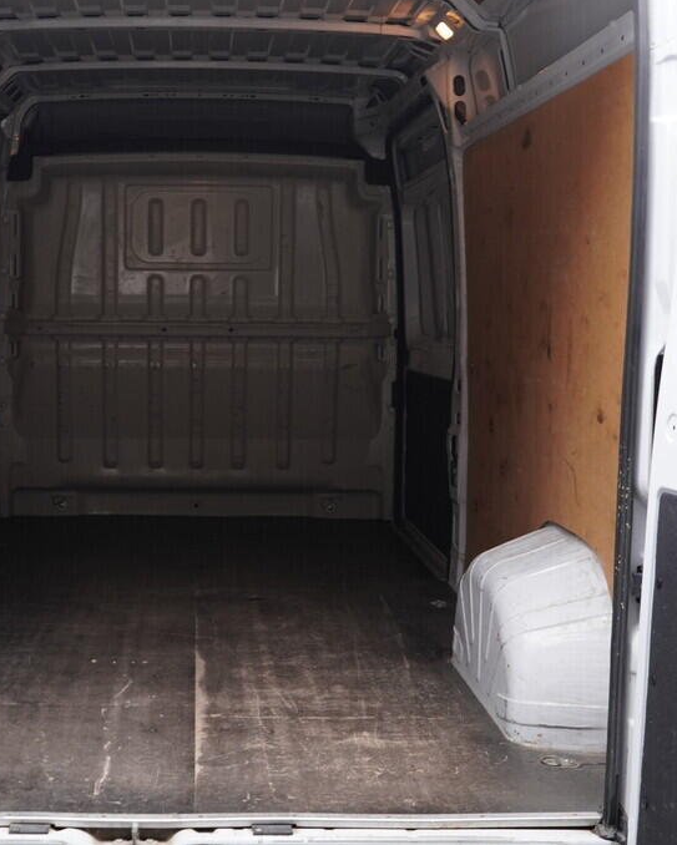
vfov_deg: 36.6
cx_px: 208
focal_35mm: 51
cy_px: 421
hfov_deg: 29.4
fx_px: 1276
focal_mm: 24
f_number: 2.8
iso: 500
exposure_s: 1/40
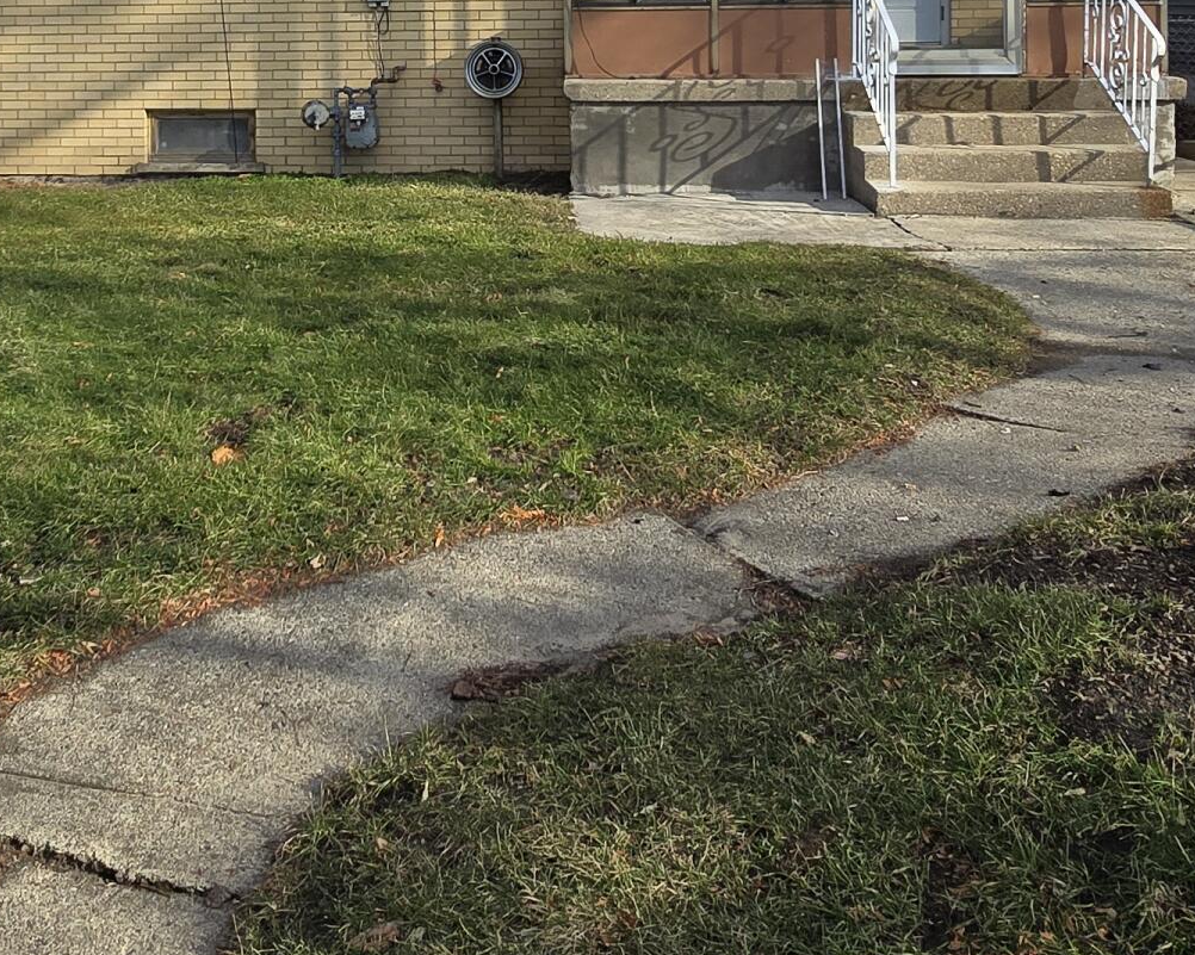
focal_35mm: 38
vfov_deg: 35.6
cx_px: 421
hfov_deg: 47.3
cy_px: 17
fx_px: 1344
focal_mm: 2.2
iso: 50
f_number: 2.2
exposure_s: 1/1700
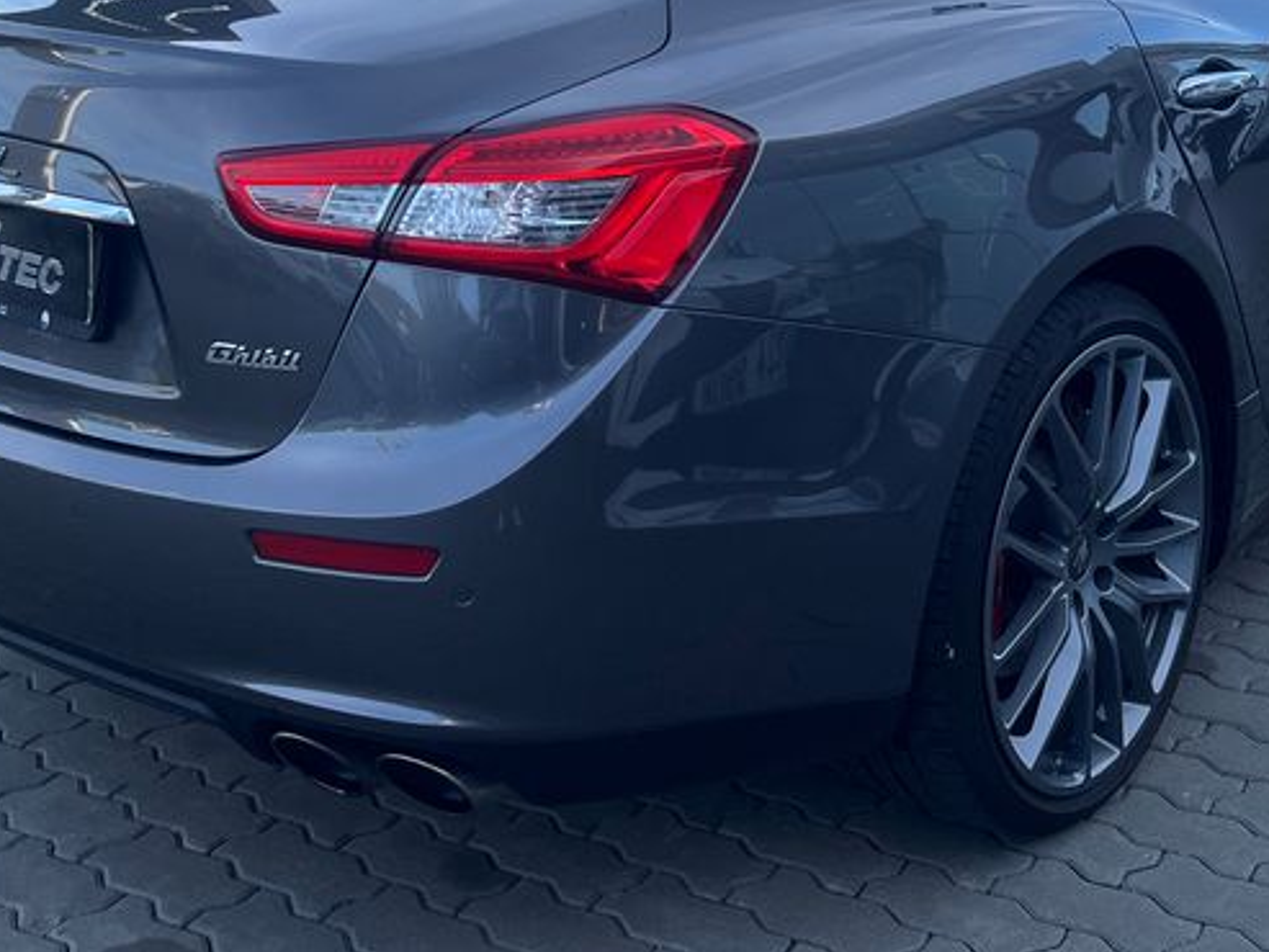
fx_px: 1980
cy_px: 31
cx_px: 705
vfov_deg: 25.9
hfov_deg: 35.5
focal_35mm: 54
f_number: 1.6
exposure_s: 1/1600
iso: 50
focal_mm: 5.1
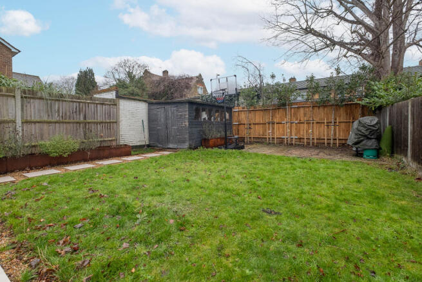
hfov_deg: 100.4
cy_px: 141
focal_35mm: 15
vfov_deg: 77.4
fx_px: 176
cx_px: 211
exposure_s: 1/125
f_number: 5
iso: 400
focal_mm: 10
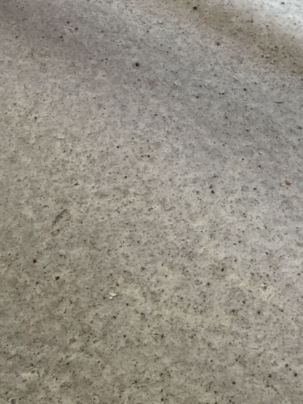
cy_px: -87
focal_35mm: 87
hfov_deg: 17.0
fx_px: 1015
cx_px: 159
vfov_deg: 20.9
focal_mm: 4.15
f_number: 2.2
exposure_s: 1/100
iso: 40
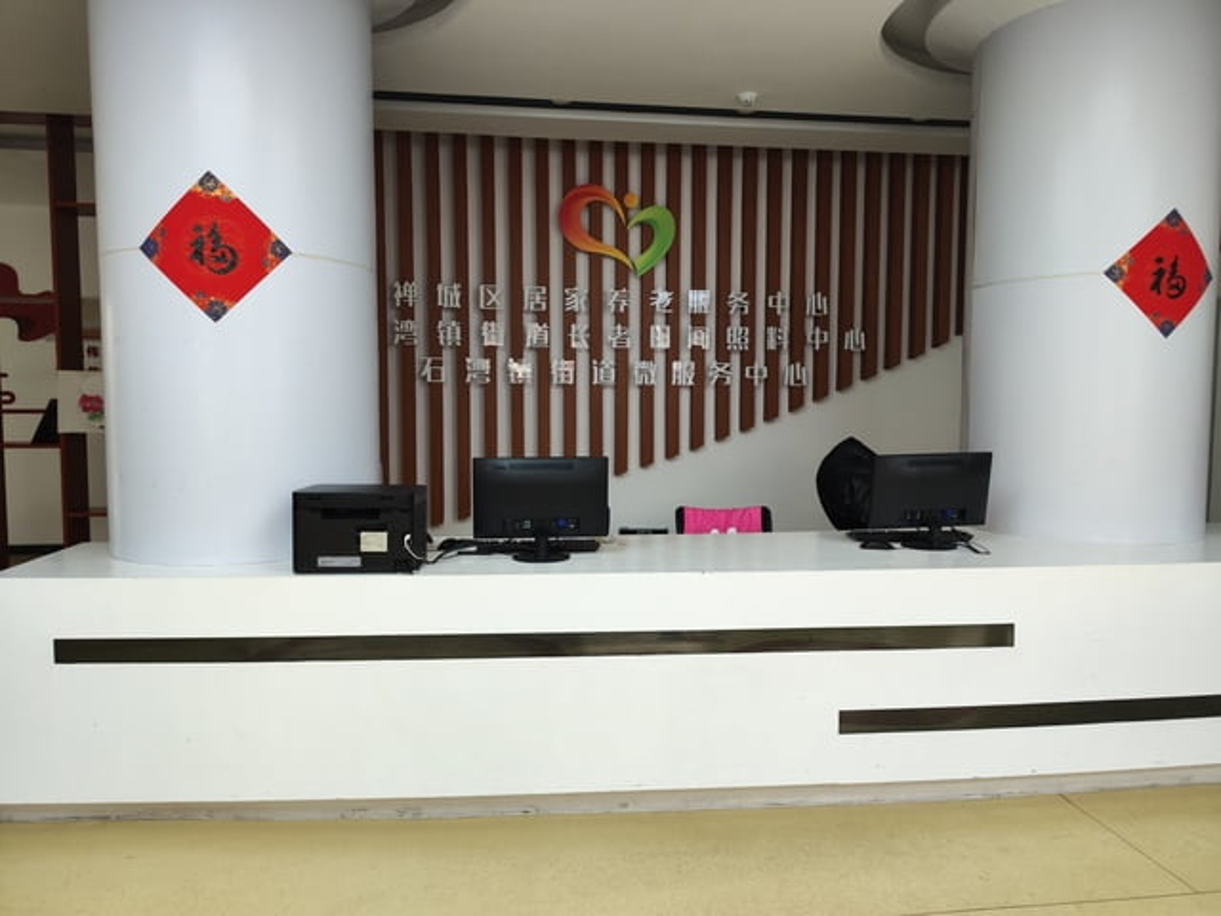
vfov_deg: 56.8
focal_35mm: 24
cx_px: 610
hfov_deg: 71.6
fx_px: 847
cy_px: 458
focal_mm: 6.92
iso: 329
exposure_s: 1/100
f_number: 1.9
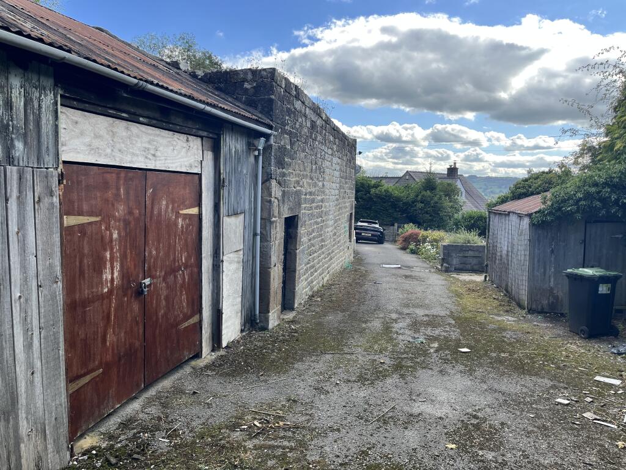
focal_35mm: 26
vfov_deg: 53.1
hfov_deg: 67.3
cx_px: 313
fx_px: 470
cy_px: 235
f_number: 1.6
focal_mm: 5.1
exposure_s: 1/891
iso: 50
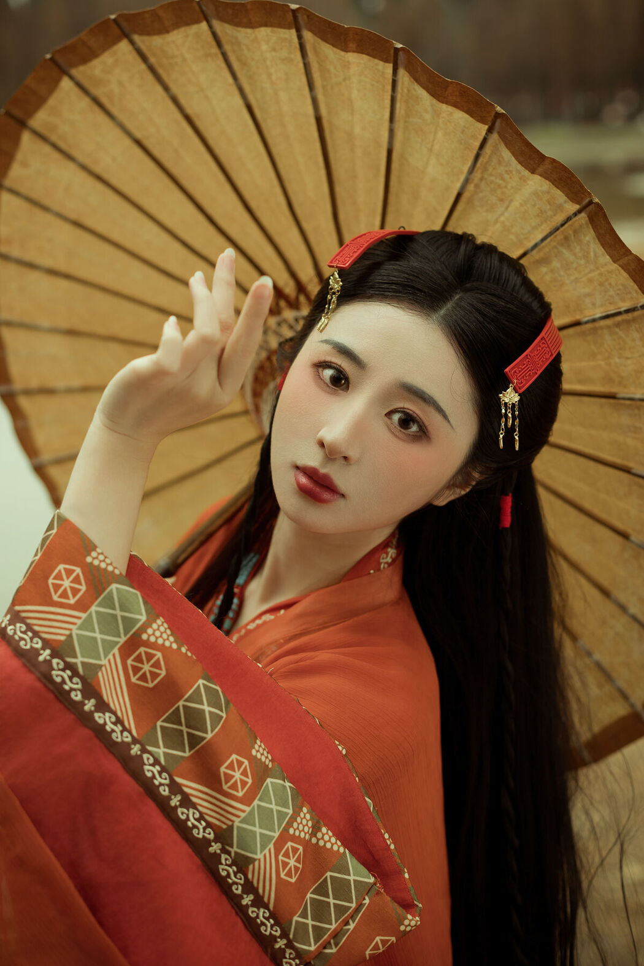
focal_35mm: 50
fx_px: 1342
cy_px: 483
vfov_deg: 39.6
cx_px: 322
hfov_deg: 27.0
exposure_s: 1/250
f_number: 2.8
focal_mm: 50
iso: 125
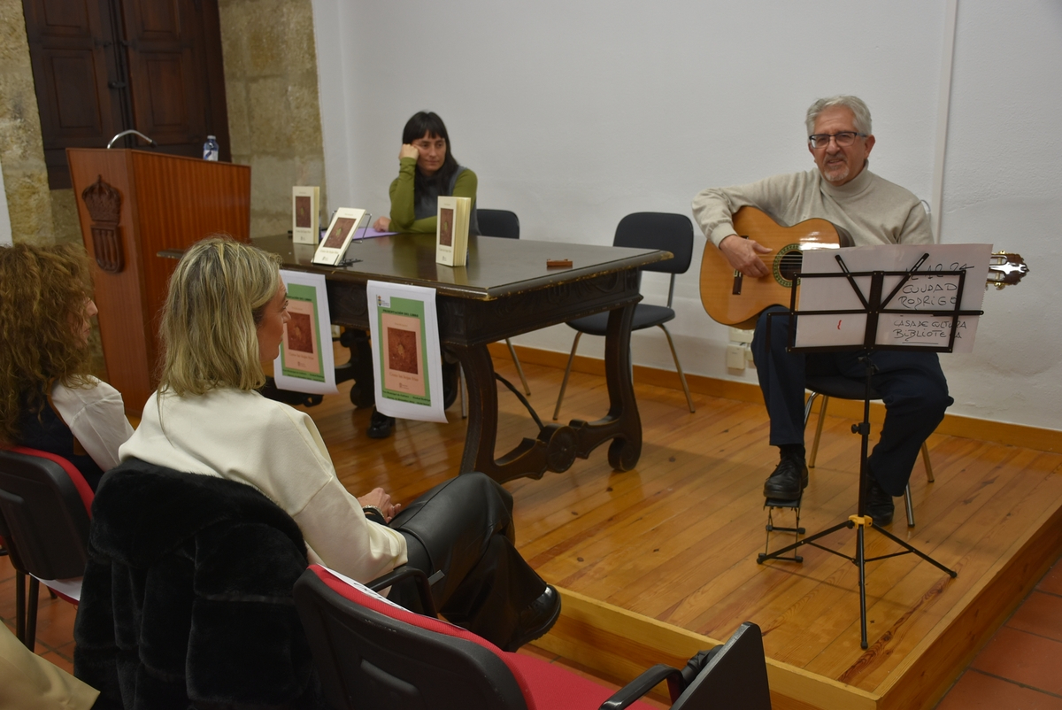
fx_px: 1063
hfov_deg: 53.1
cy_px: 355
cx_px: 531
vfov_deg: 36.9
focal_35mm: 36
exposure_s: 1/60
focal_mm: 24
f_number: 4
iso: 400
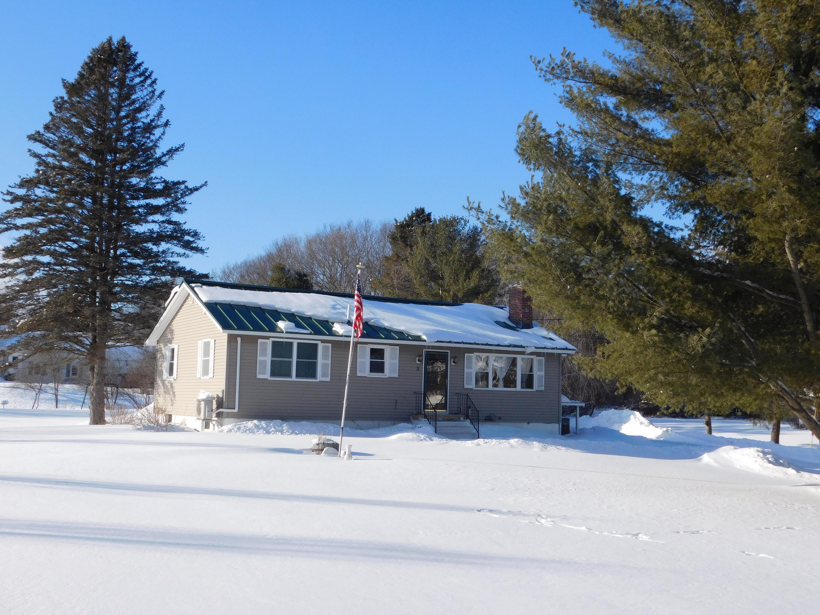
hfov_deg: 46.8
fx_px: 948
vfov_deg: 36.0
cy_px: 308
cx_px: 410
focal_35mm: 40
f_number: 3.6
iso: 125
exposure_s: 1/1250
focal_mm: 7.1
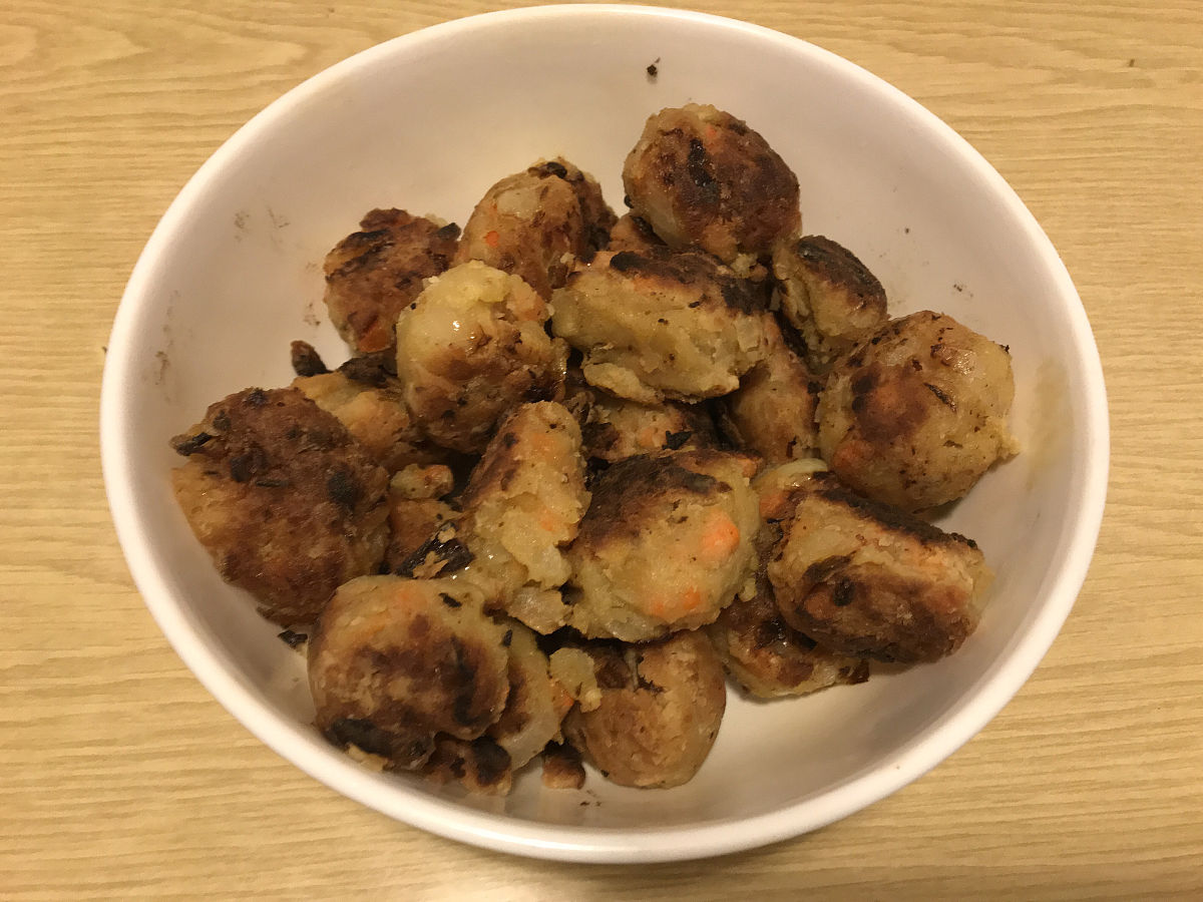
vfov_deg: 49.7
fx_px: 973
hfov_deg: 63.4
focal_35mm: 28
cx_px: 602
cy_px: 451
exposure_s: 1/25
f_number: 1.8
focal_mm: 3.99
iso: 200
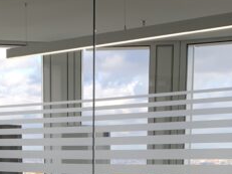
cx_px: 90
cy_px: 271
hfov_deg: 21.7
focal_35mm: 90
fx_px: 603
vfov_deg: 15.1
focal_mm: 4.25
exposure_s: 1/121
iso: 25
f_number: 1.8
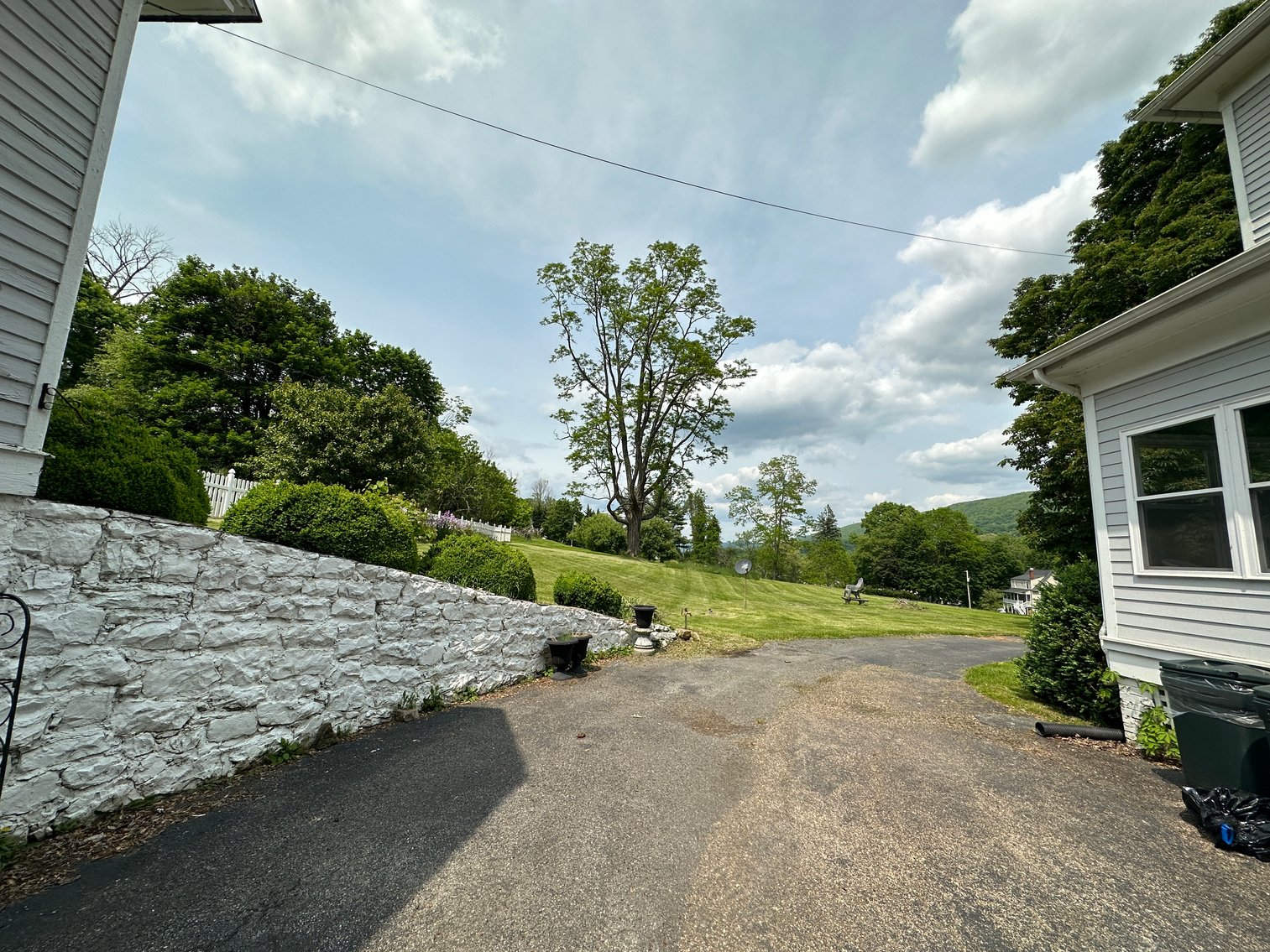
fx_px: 514
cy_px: 476
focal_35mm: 14
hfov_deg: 102.1
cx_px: 635
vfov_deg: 85.7
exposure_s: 1/2618
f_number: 2.2
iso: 50
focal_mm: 2.22
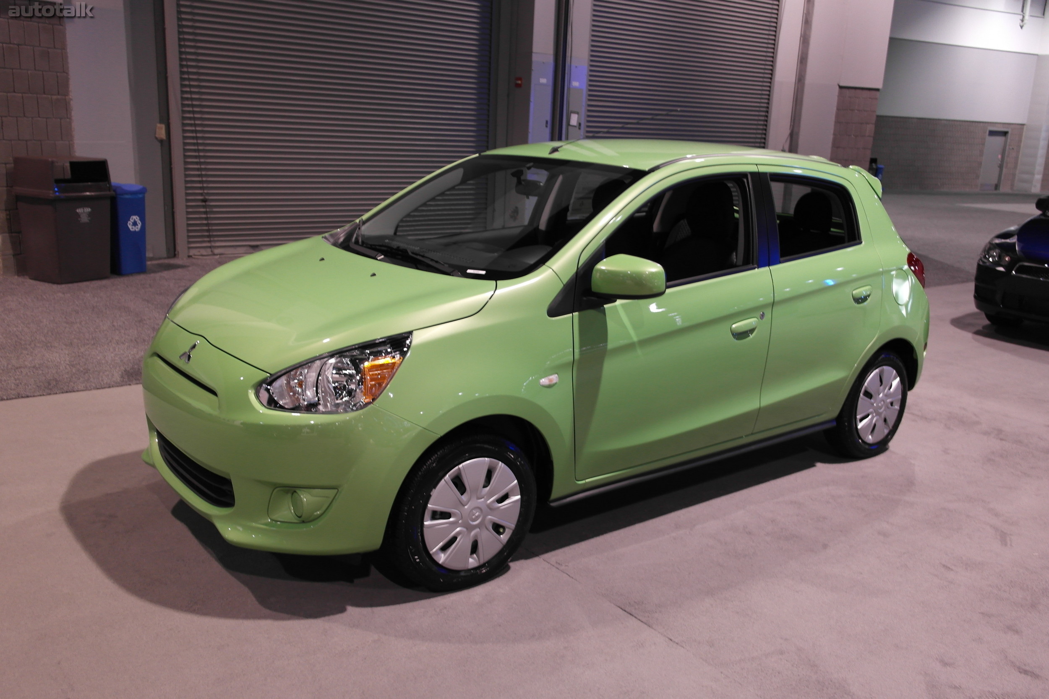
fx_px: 874
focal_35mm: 30
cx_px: 524
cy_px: 350
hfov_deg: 61.9
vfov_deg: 43.6
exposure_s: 1/25
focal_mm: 20
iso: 400
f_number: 3.5
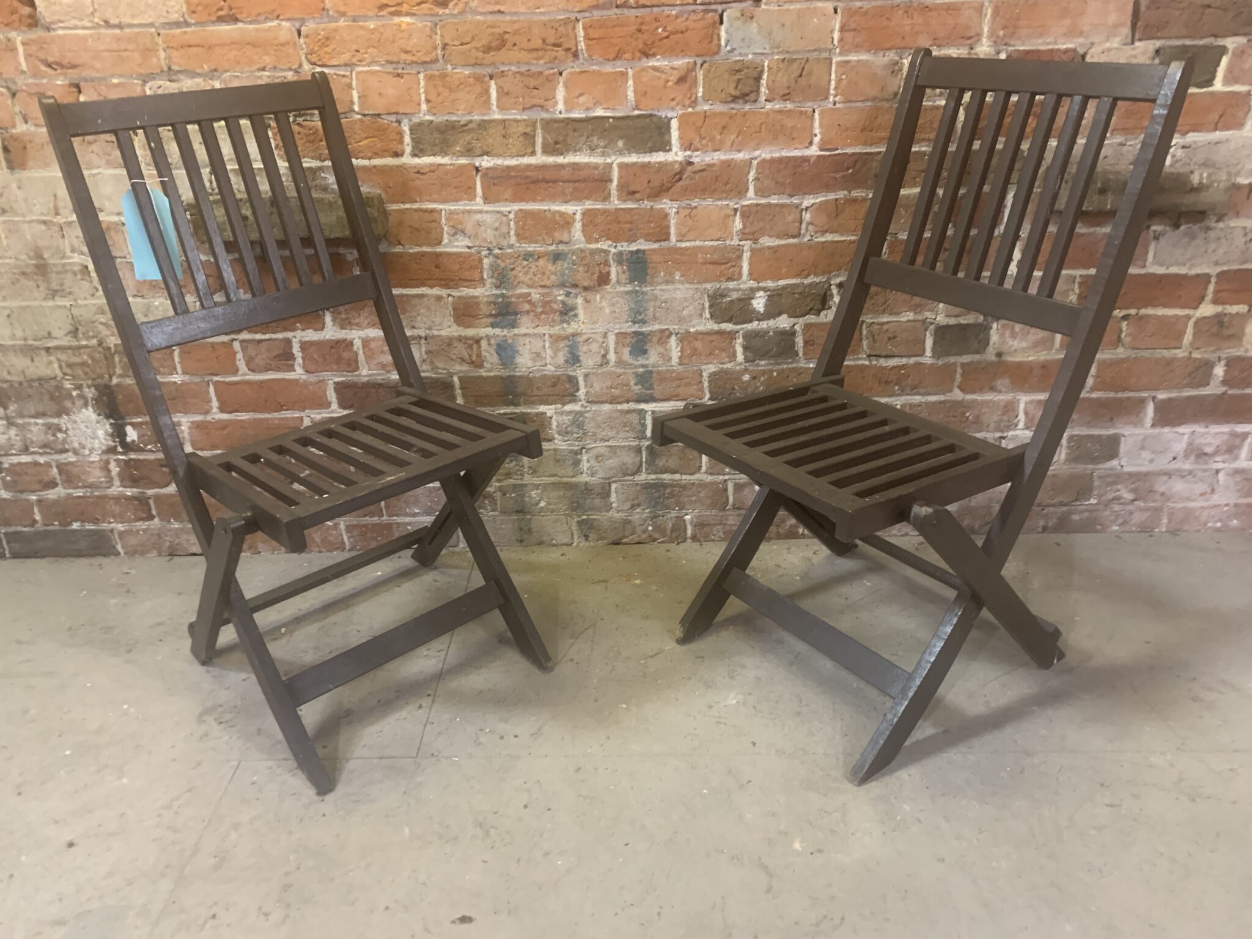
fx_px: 940
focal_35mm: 26
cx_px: 626
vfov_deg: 53.1
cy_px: 470
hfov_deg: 67.3
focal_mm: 4.25
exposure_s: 1/33
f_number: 1.8
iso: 320
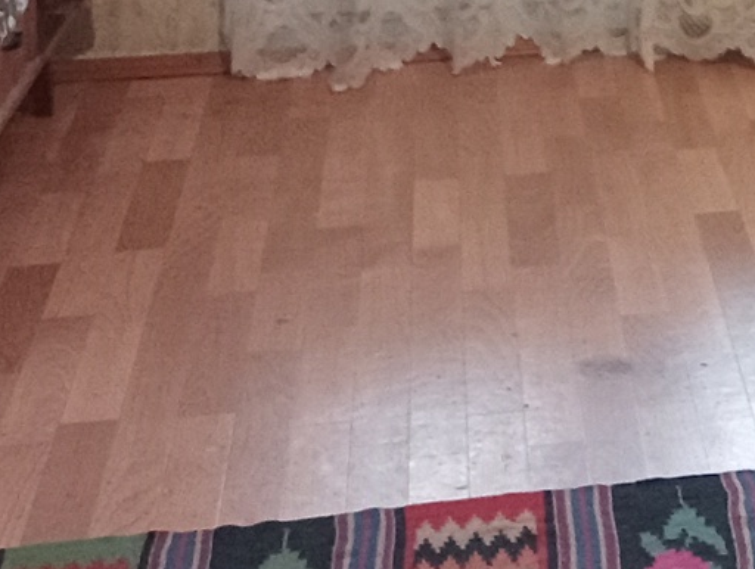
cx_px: 1122
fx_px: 2447
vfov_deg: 12.3
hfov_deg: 16.1
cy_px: -402
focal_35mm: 112
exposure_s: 1/25
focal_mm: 4.04
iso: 4857
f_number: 1.8
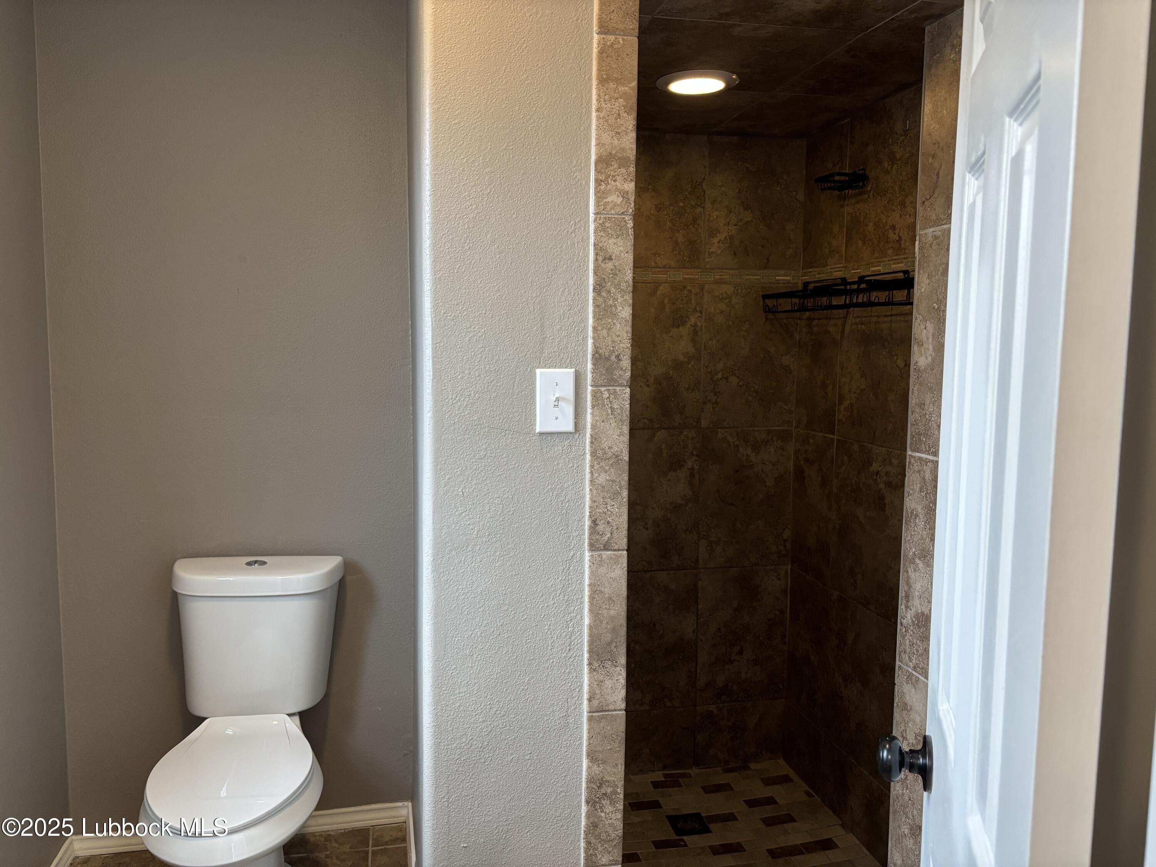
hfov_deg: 67.3
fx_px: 868
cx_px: 578
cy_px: 434
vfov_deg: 53.1
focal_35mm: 26
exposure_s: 1/60
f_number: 1.6
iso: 200
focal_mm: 5.96
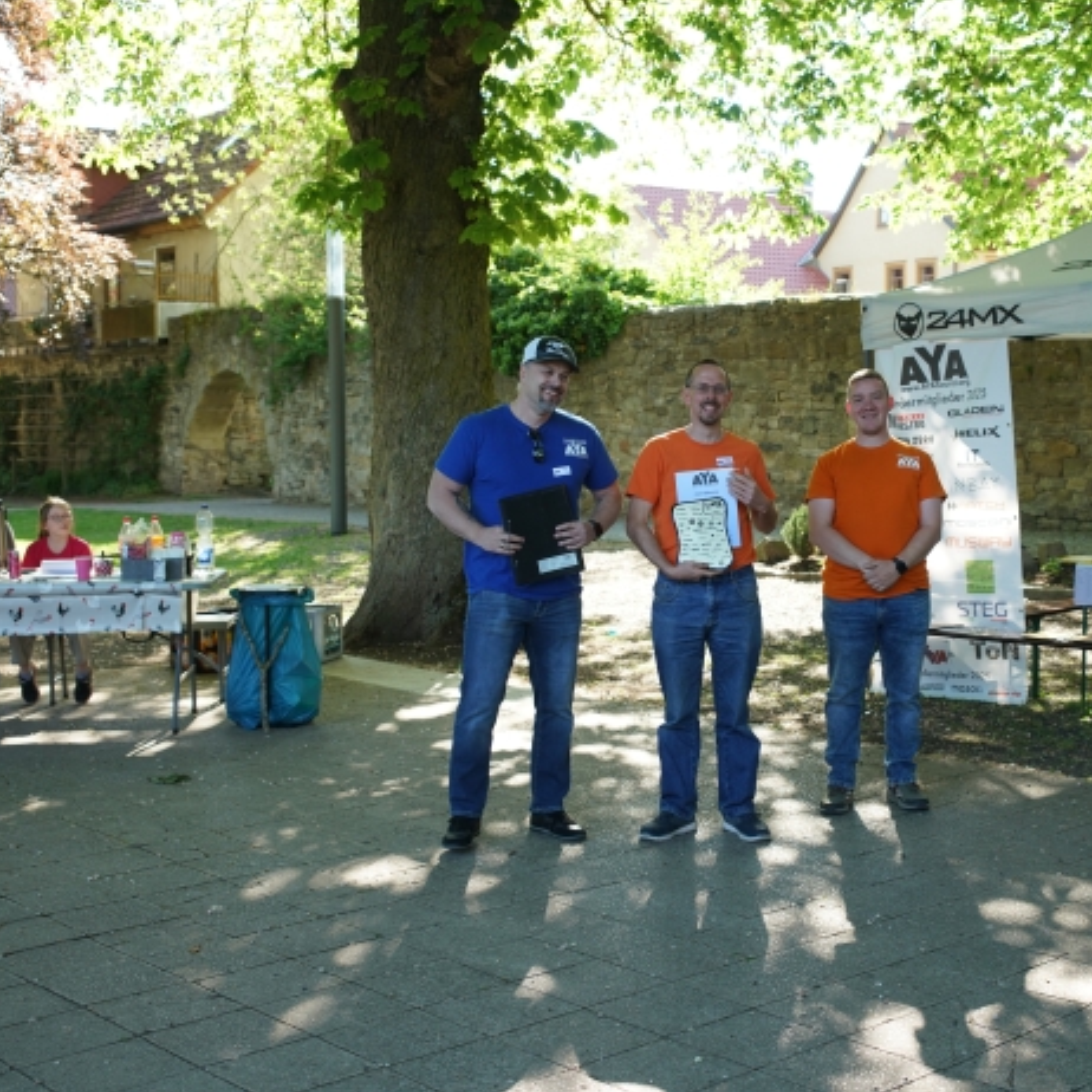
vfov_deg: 37.6
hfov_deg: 37.2
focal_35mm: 45
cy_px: 544
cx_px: 704
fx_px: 1606
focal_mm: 35
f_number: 4.5
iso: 500
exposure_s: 1/250
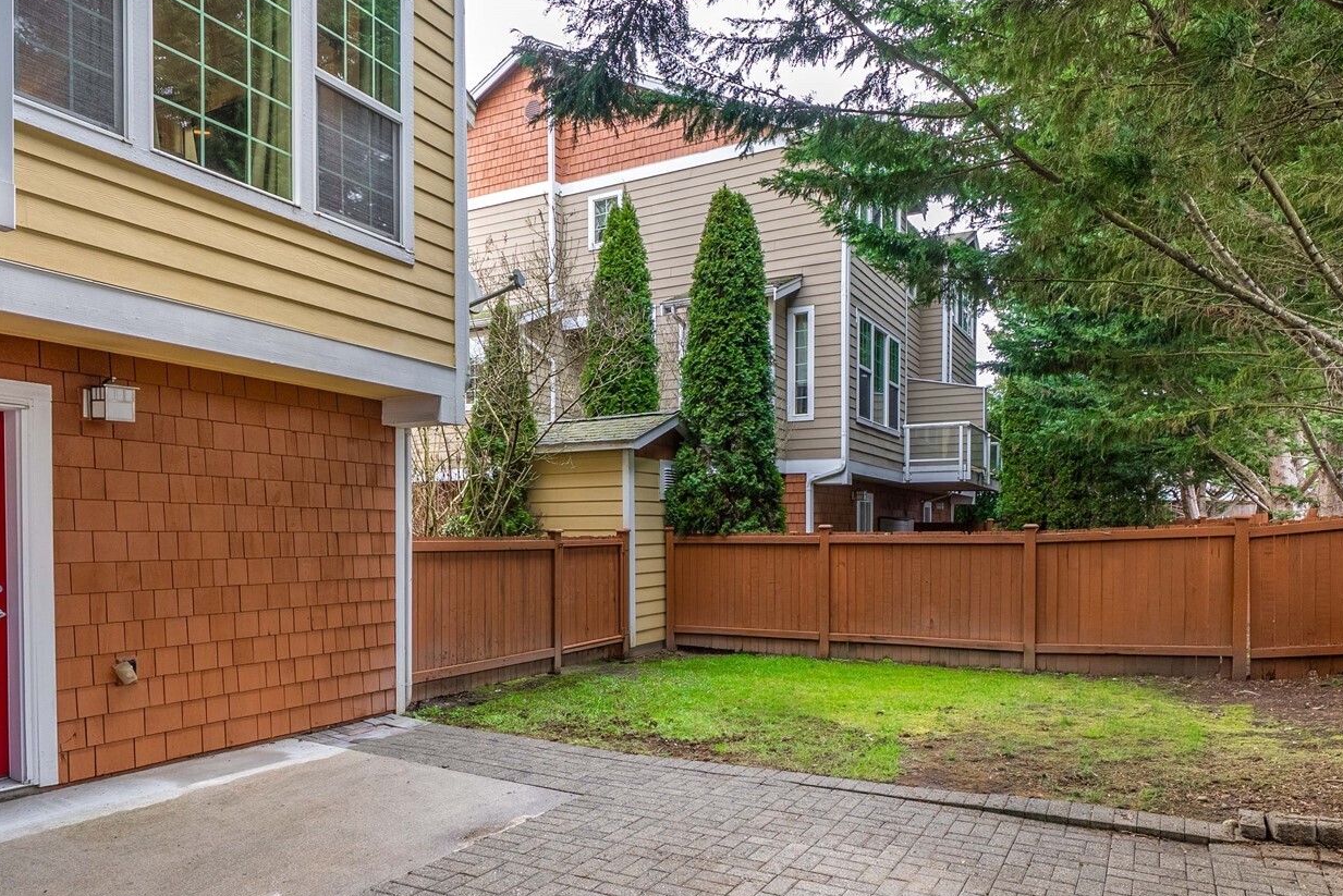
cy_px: 549
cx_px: 676
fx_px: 821
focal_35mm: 22
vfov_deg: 56.7
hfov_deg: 78.6
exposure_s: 1/30
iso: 320
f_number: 7.1
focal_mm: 16
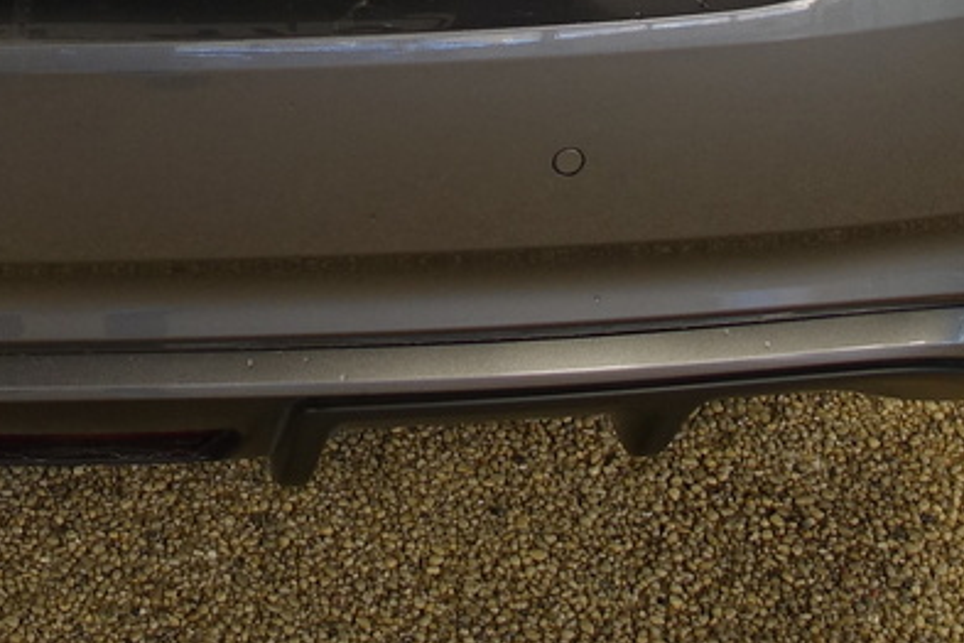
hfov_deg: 20.3
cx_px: 164
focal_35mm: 99
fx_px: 2651
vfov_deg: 12.4
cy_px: -579
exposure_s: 1/30
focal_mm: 8.8
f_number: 2.2
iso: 125
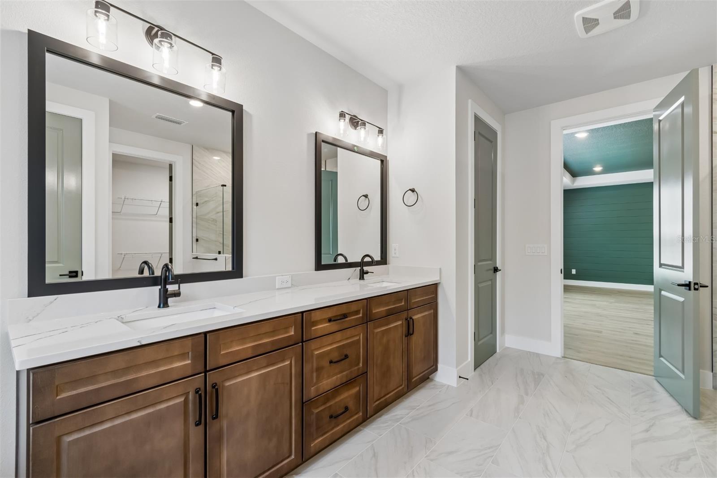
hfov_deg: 100.4
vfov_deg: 77.3
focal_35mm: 15
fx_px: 299
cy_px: 239
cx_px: 358
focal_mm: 10
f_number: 7.1
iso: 100
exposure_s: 1/15
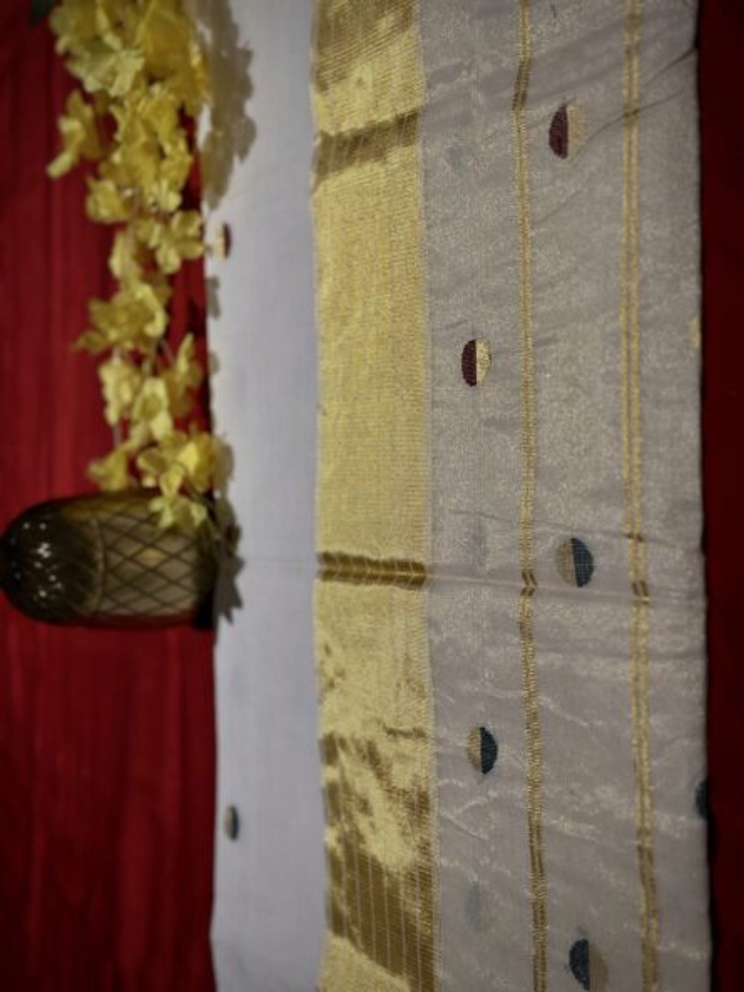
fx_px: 1375
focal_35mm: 48
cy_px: 496
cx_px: 372
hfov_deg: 30.3
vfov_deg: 39.6
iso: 80
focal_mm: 6.86
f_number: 1.78
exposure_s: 1/60
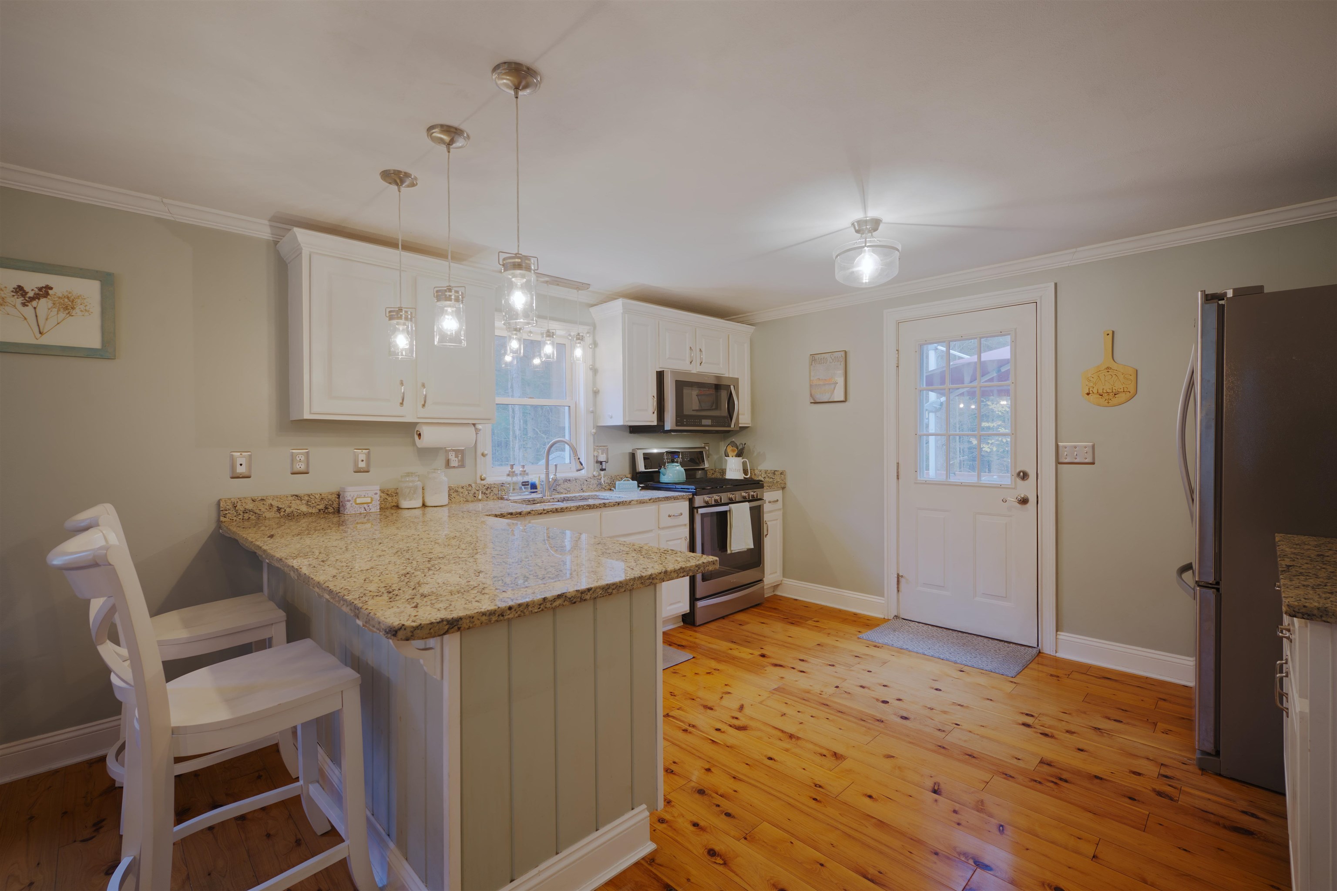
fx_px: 575
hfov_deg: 98.6
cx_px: 668
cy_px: 446
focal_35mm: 16
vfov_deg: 75.5
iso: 250
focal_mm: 15.5
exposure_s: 1/2
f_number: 7.1
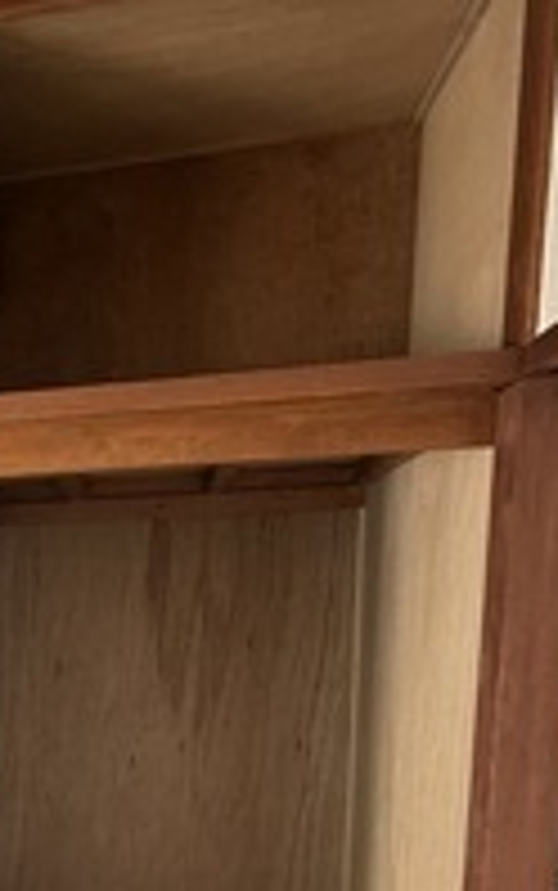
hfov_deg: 27.2
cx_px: -104
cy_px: 801
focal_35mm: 42
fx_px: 1020
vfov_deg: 43.2
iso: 400
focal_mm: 2.22
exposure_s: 1/60
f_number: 2.2
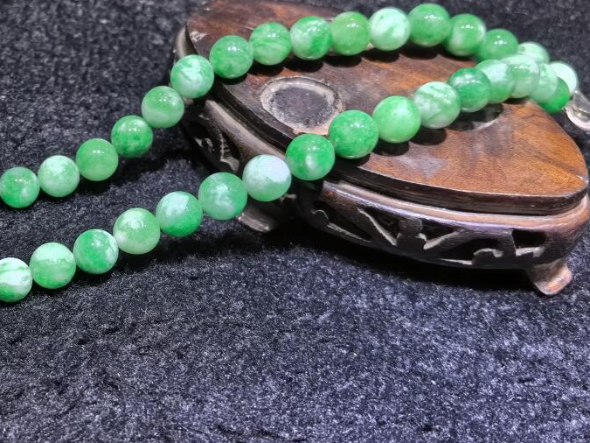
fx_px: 954
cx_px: 54
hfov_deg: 32.6
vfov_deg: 26.1
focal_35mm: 56
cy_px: 187
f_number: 2
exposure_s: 1/100
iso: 250
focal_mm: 6.98
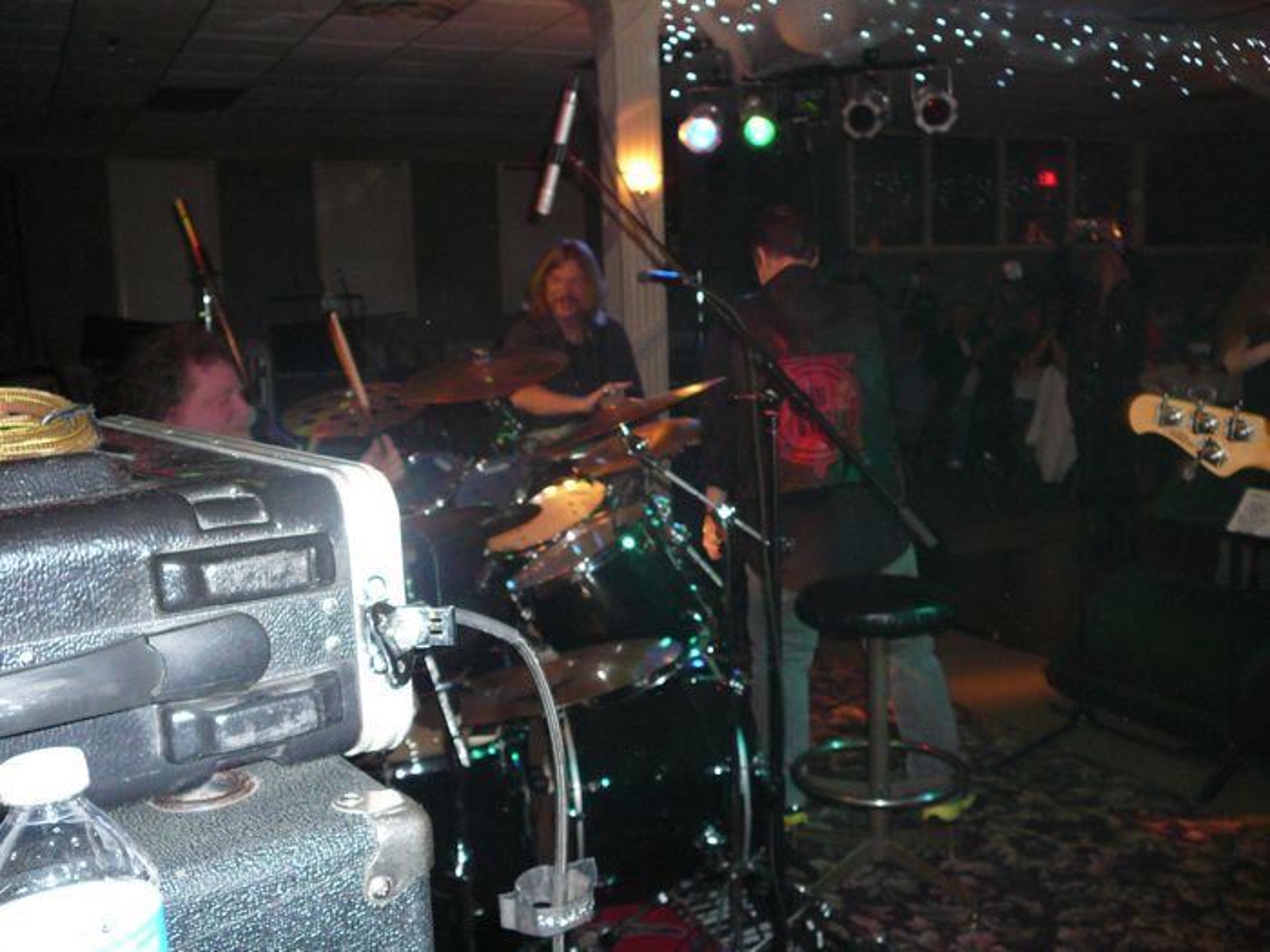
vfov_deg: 40.7
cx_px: 635
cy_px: 476
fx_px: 1284
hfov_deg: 52.6
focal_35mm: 35
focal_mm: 5.2
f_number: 2.8
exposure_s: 1/30
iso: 200
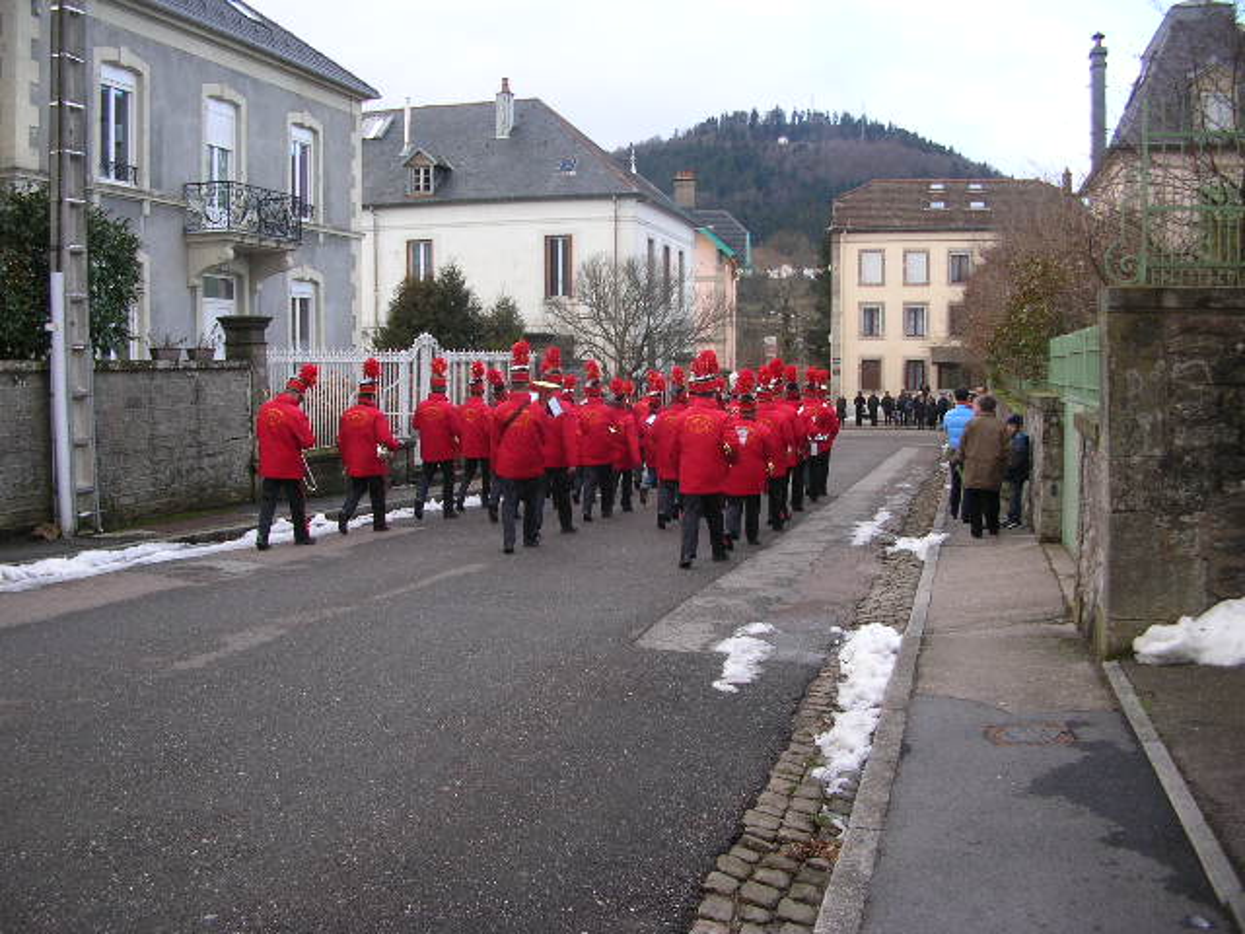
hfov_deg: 52.6
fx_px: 1259
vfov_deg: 40.7
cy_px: 467
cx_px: 622
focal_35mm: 35
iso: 50
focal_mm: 5.8
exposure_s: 1/120
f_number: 2.8
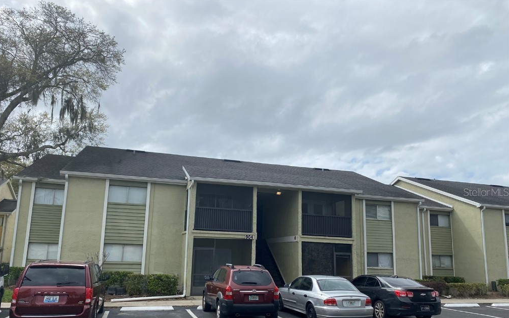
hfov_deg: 66.5
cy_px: 192
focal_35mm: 28
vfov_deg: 44.3
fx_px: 388
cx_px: 252
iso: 32
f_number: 1.8
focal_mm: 4.25
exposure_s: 1/5025
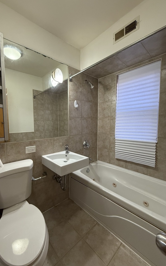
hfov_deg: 74.1
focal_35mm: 15
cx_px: 67
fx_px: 109
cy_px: 132
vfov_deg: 101.4
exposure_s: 1/120
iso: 500
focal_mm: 2.22
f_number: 2.2
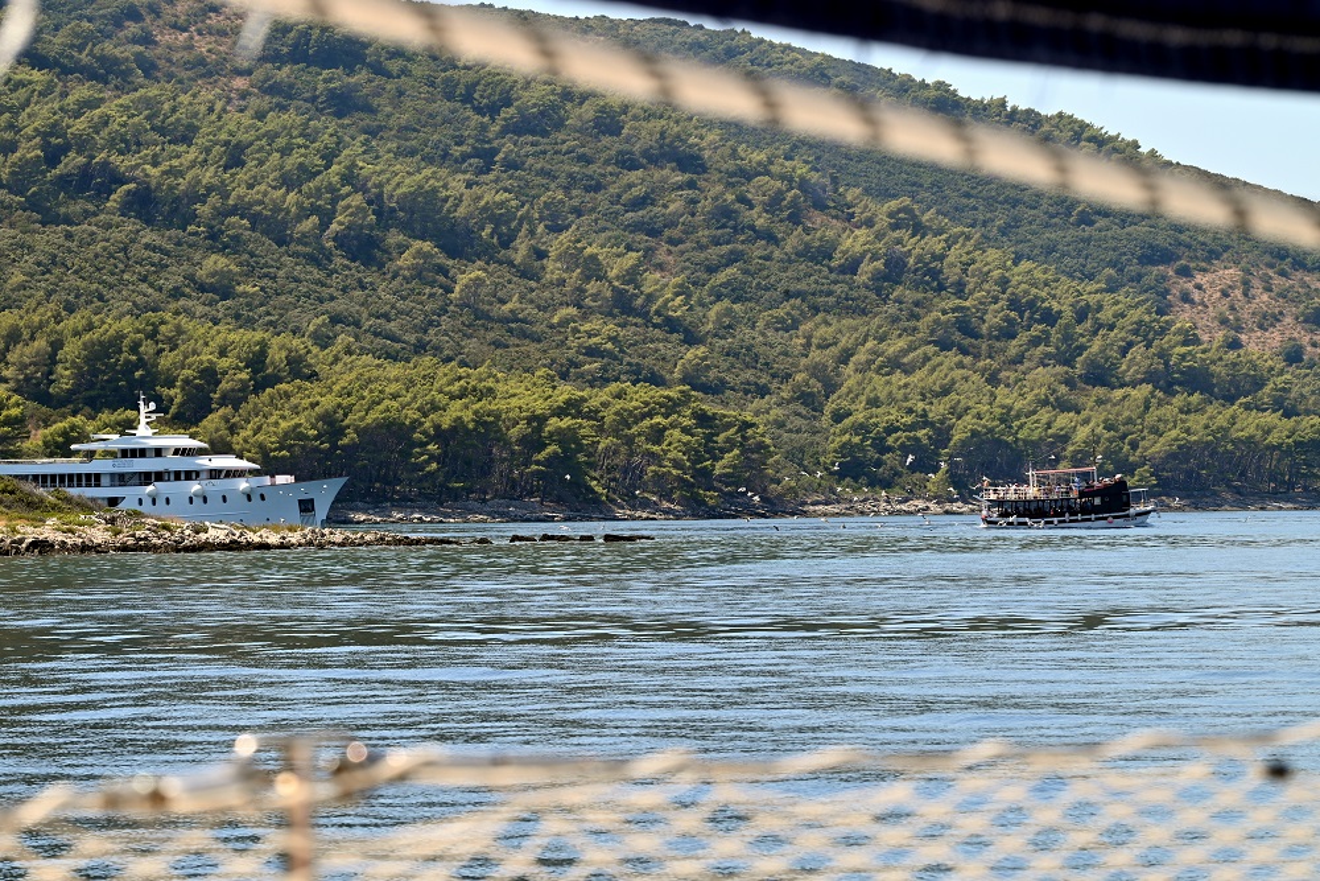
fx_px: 5134
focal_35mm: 140
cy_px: 440
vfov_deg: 9.8
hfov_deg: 14.7
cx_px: 660
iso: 200
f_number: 16
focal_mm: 140
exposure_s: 1/160
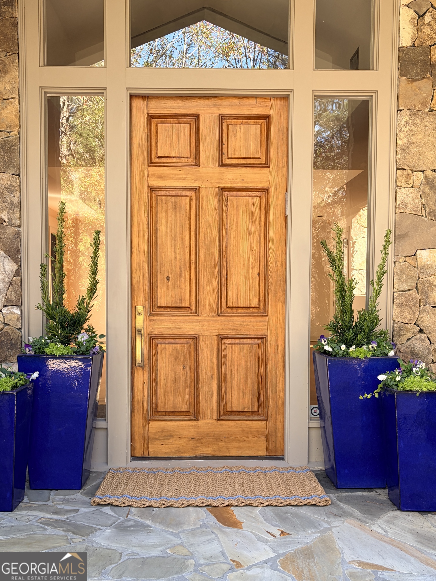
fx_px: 437
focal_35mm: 26
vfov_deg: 67.3
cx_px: 218
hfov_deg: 53.1
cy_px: 290
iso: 64
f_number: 1.6
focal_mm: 5.96
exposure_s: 1/122
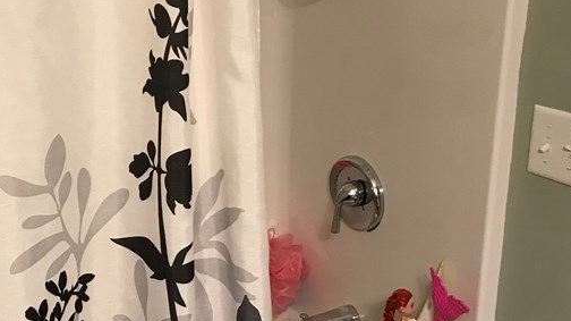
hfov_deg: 32.1
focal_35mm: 62
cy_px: 196
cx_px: 53
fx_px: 938
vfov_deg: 19.4
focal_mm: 3.99
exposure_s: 1/15
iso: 40
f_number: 1.8
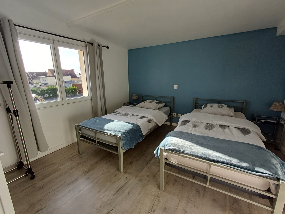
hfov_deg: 94.5
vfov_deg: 78.1
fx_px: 132
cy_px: 107
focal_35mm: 16
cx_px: 142
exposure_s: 1/177
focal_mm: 1.64
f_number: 2.2
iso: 40
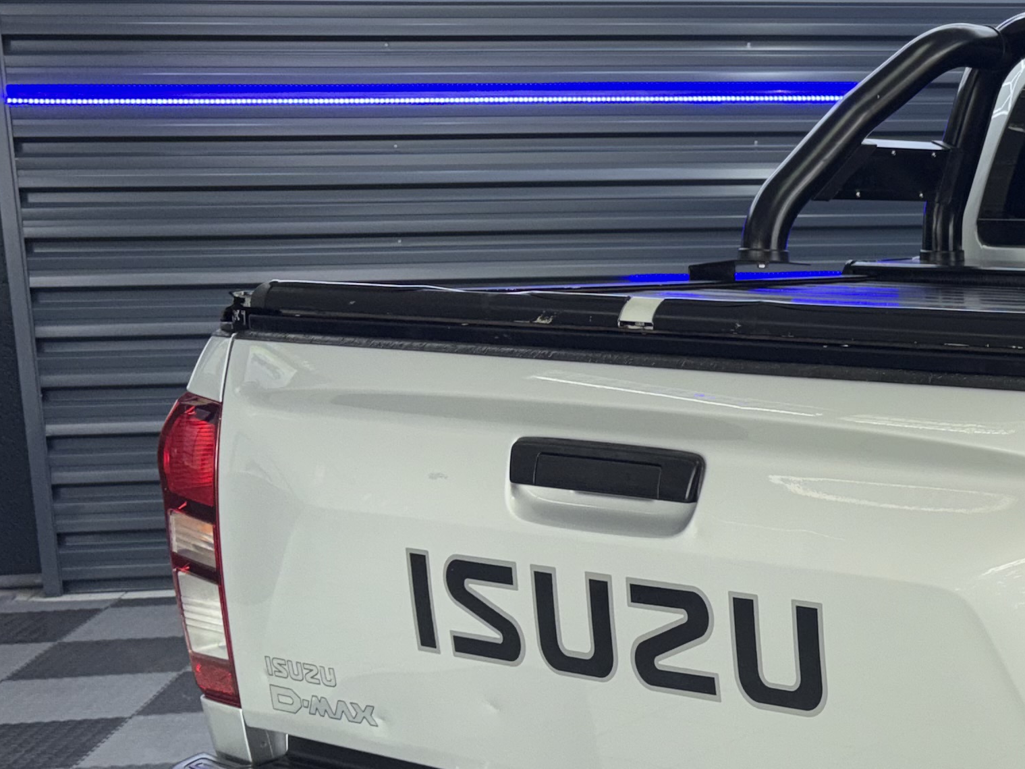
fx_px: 2043
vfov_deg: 21.3
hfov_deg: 25.7
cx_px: 1180
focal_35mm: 69
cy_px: 472
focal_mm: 5.96
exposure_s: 1/100
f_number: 1.6
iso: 64
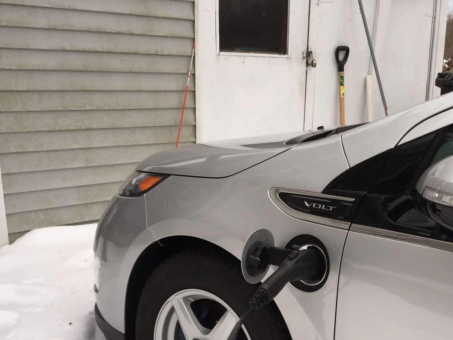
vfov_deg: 28.9
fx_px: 654
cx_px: 358
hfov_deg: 36.9
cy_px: 231
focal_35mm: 50
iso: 32
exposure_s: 1/599
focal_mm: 4.15
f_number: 2.2
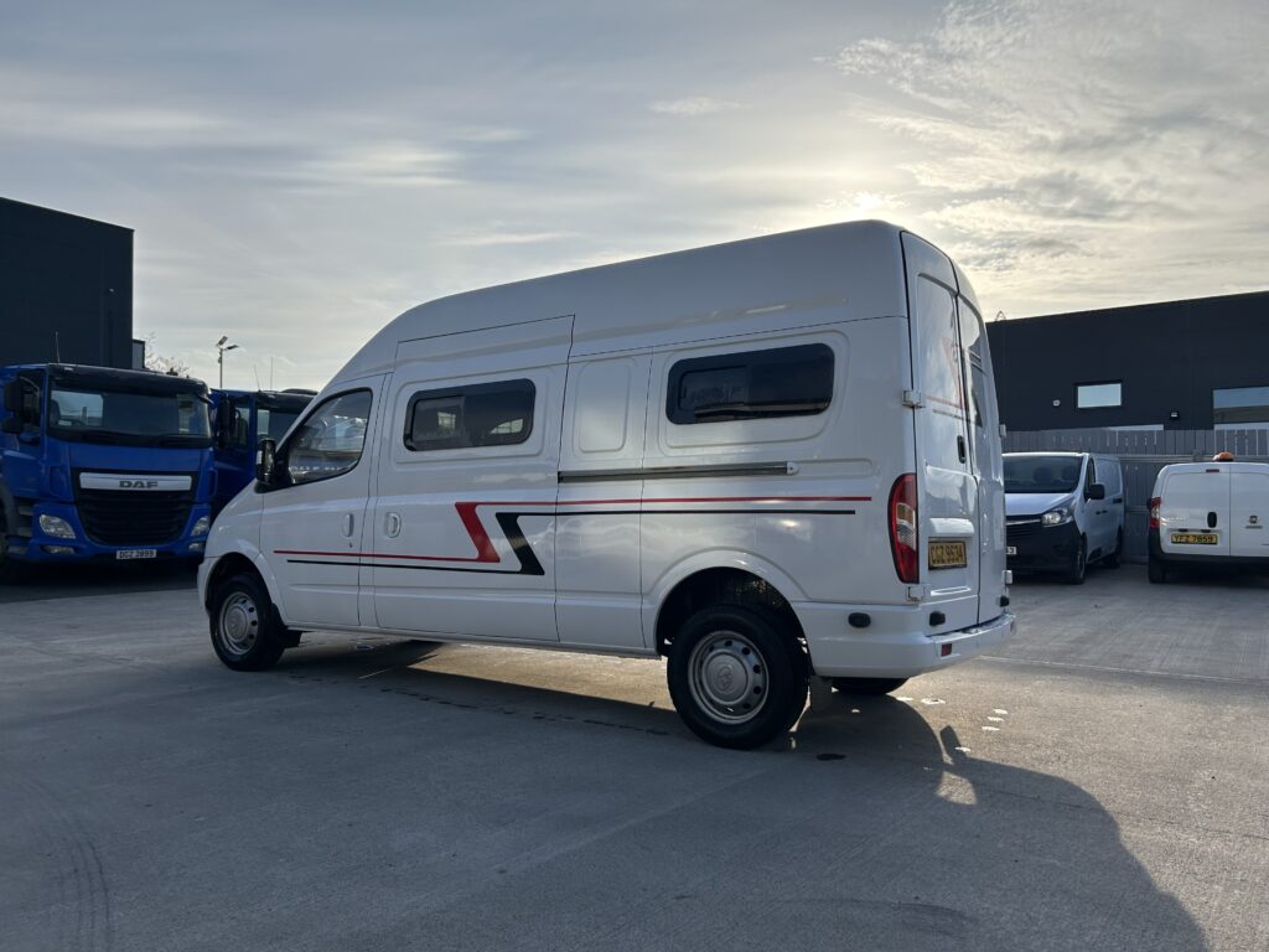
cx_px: 634
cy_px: 476
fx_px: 953
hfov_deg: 67.3
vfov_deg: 53.1
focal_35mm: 26
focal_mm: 5.7
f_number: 1.5
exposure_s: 1/6579
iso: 50
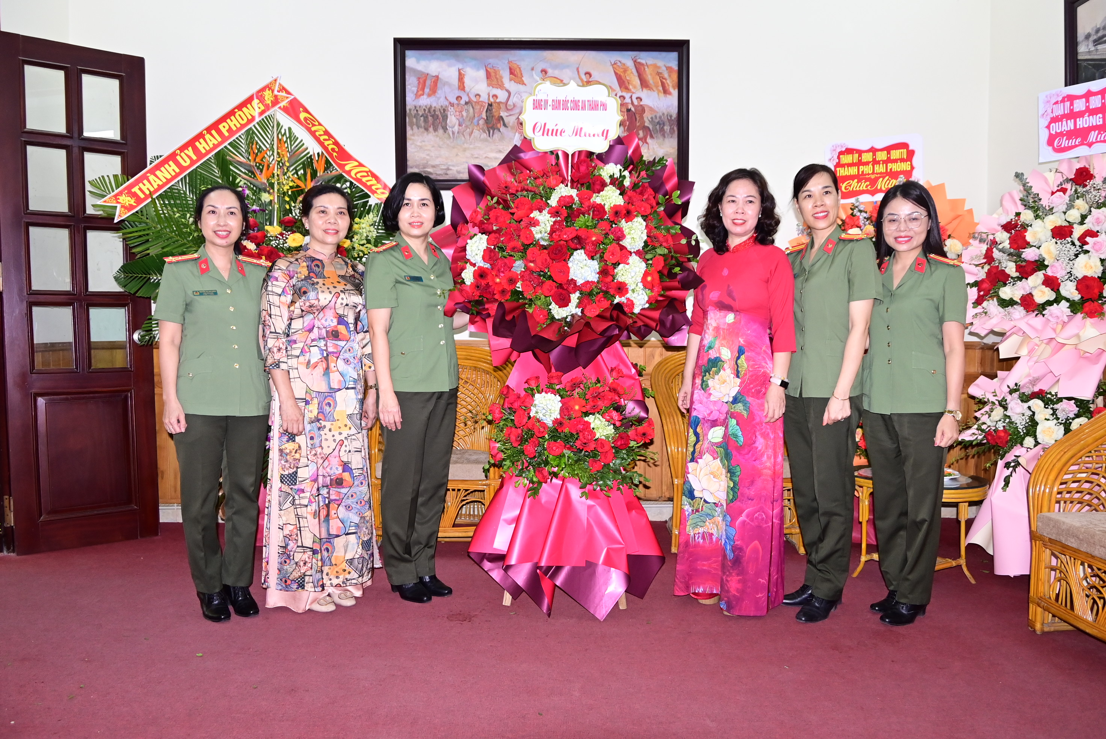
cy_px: 370
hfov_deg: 67.3
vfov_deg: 48.0
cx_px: 553
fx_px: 830
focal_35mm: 27
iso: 1000
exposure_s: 1/200
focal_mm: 18
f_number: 5
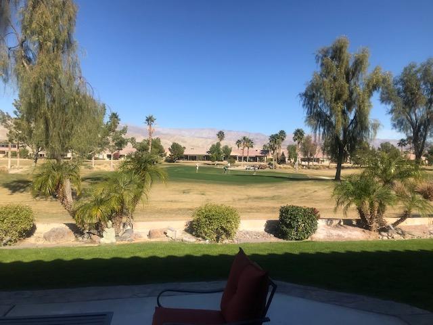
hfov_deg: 63.4
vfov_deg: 49.7
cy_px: 162
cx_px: 216
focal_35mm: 28
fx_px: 350
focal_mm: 3.99
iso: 20
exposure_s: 1/2994
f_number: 1.8
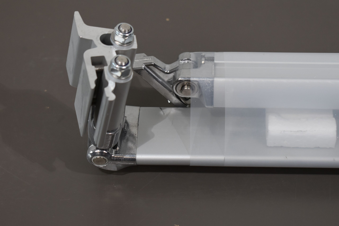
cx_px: 170
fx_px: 777
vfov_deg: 16.6
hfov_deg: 24.6
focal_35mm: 82
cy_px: 113
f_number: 5.6
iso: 800
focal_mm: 55
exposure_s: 1/160
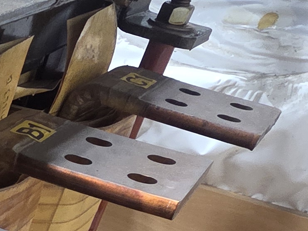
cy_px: 429
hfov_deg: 19.9
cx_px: -252
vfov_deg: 16.9
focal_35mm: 70
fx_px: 623
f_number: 2.2
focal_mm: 2.2
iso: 400
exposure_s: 1/60
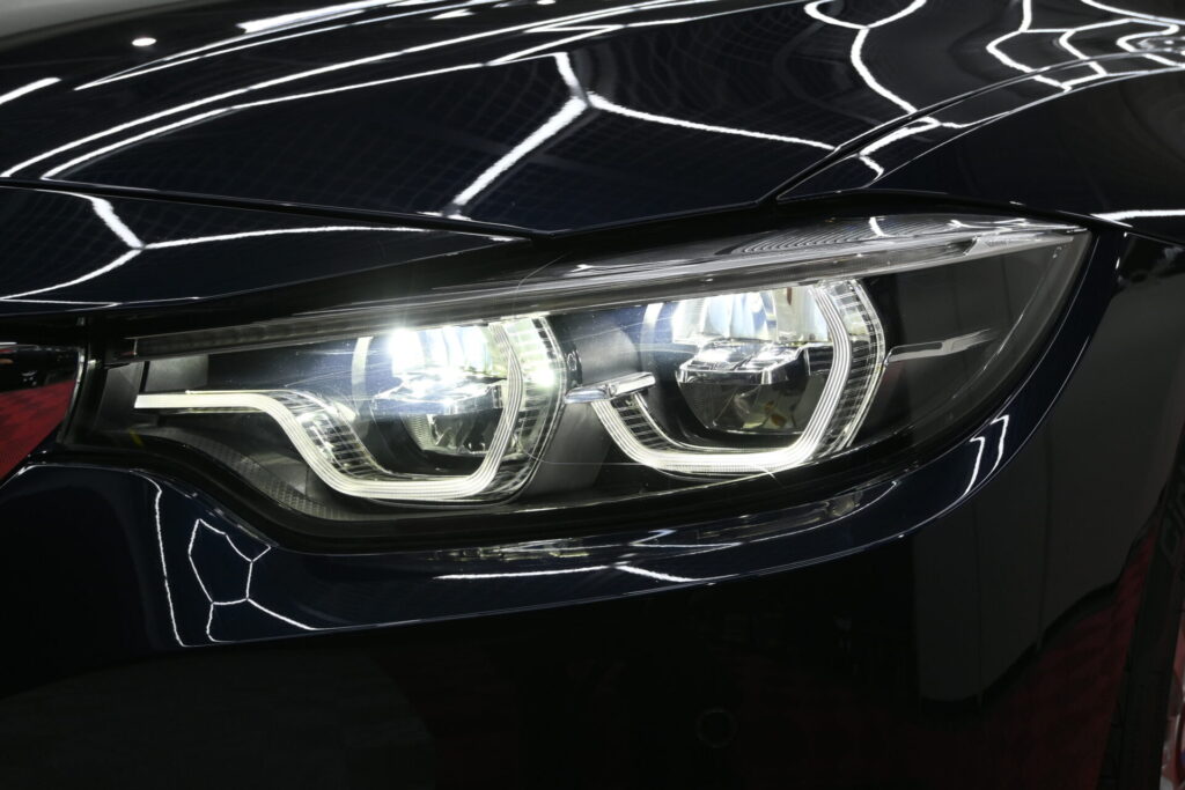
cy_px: 395
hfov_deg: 43.6
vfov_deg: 29.9
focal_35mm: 45
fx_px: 1481
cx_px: 592
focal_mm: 30
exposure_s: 1/160
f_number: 6.3
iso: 200
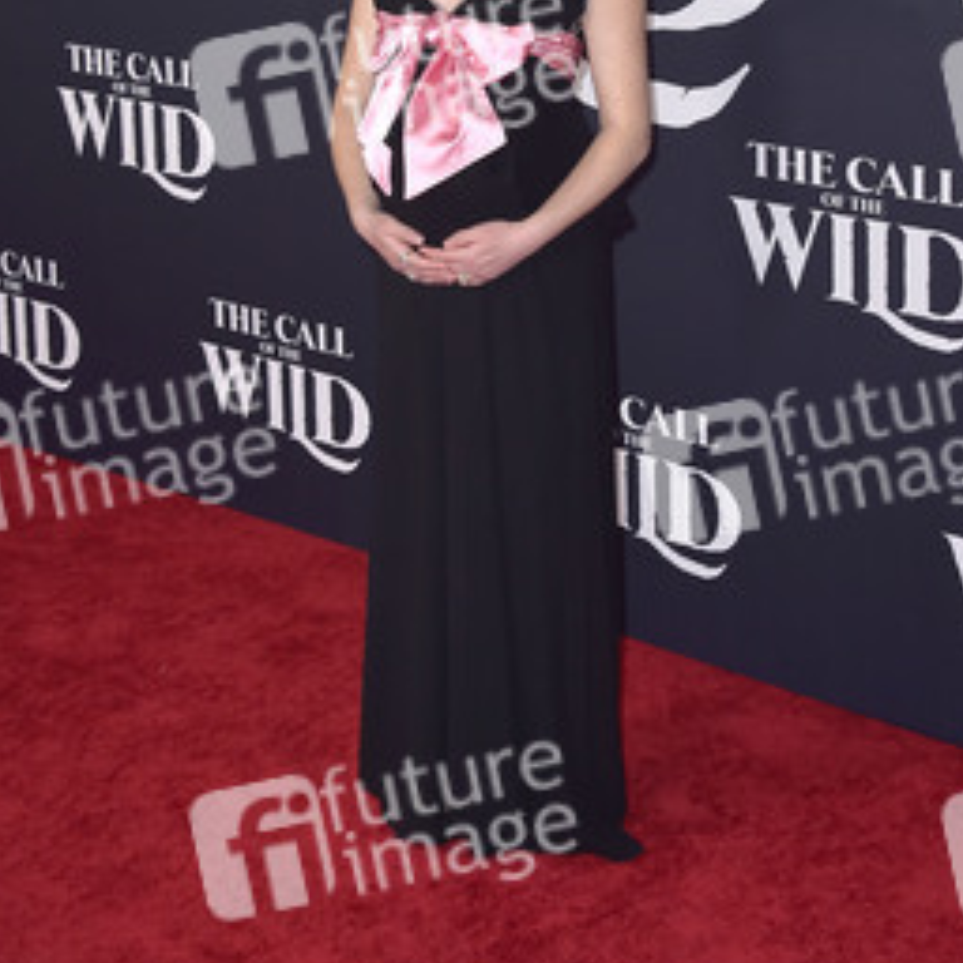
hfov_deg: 25.0
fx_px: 2172
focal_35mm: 69
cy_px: 267
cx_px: 495
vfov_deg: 24.8
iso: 400
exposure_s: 1/250
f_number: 7.1
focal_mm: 52
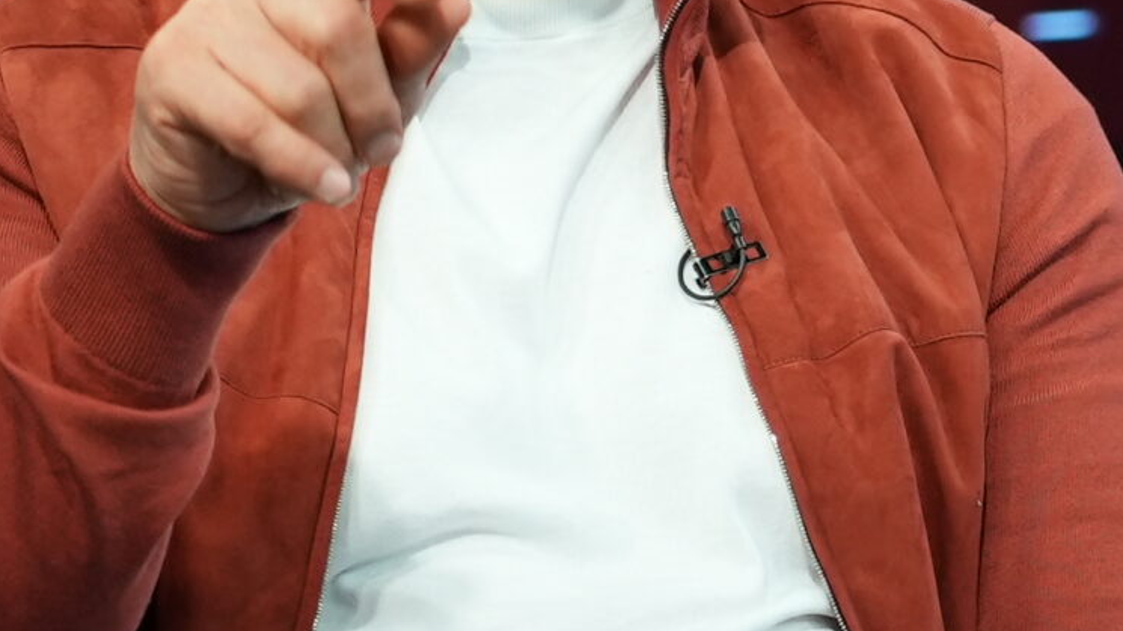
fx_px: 13459
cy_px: 97
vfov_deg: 2.7
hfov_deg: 4.8
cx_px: 859
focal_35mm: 452
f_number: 4
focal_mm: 105
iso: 2000
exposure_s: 1/100
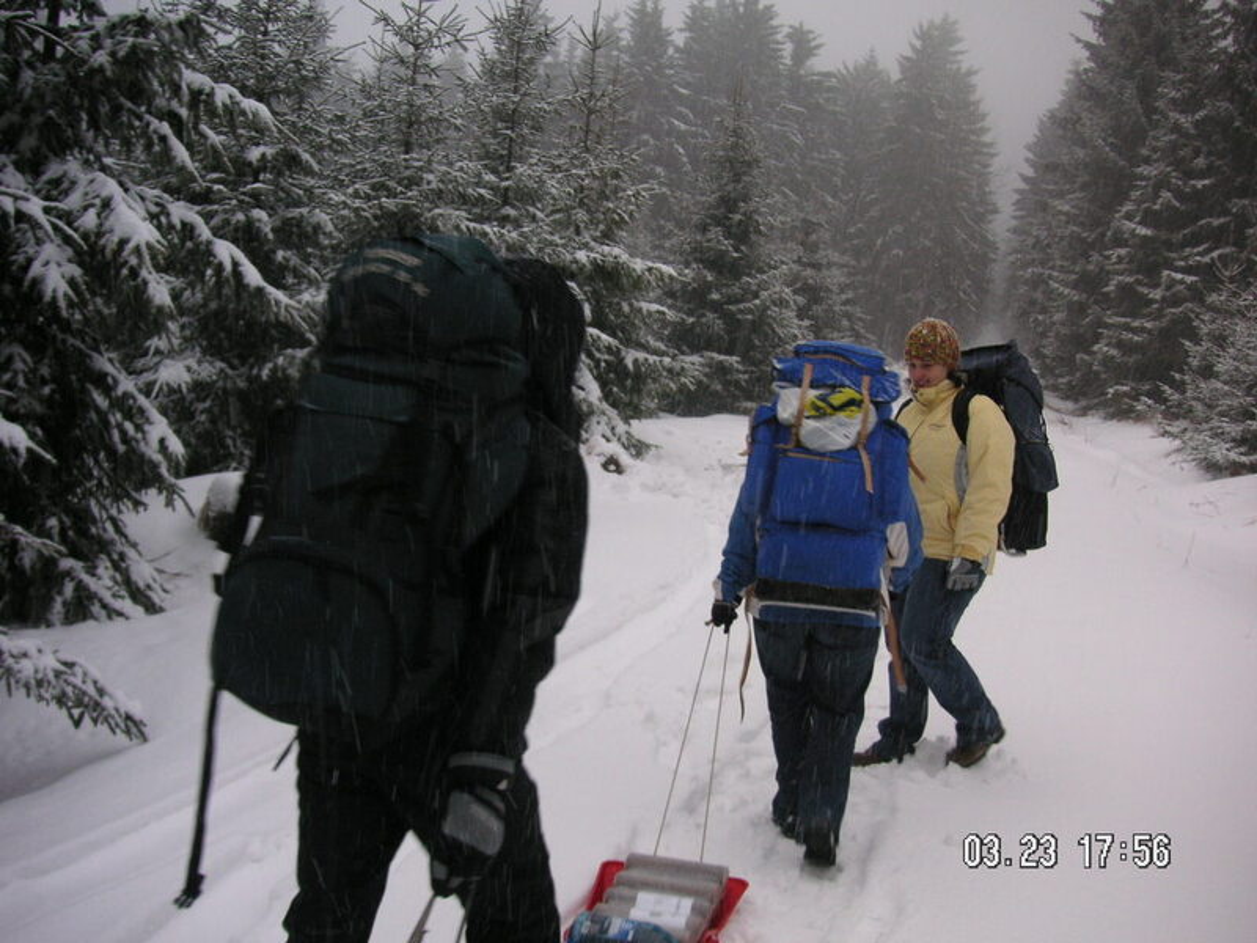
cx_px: 628
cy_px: 472
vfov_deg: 38.7
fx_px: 1344
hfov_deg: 50.1
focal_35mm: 37
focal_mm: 6.1
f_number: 2.8
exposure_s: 1/45
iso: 50
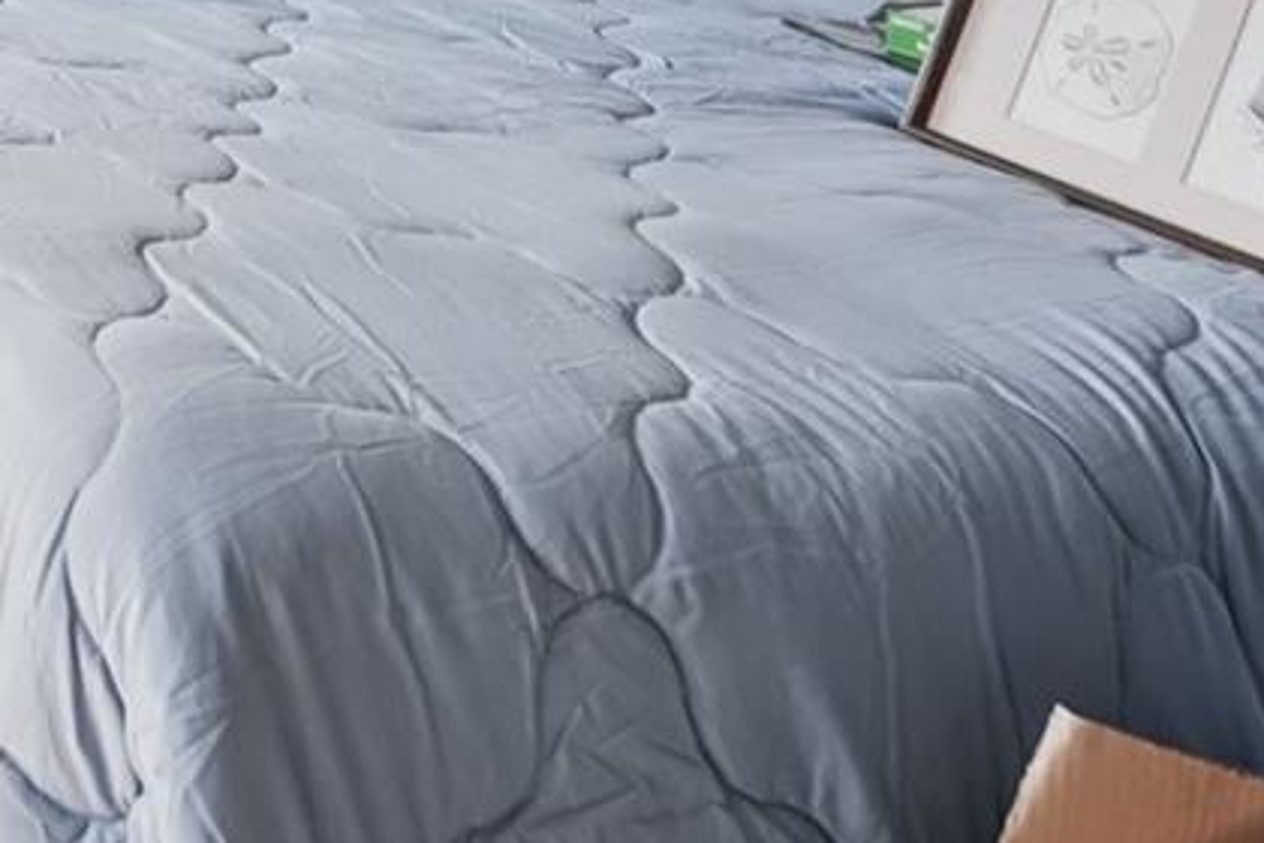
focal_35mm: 61
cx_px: -602
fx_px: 2142
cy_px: -578
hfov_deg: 25.4
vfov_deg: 18.5
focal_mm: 16
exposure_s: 1/25
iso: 400
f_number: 8
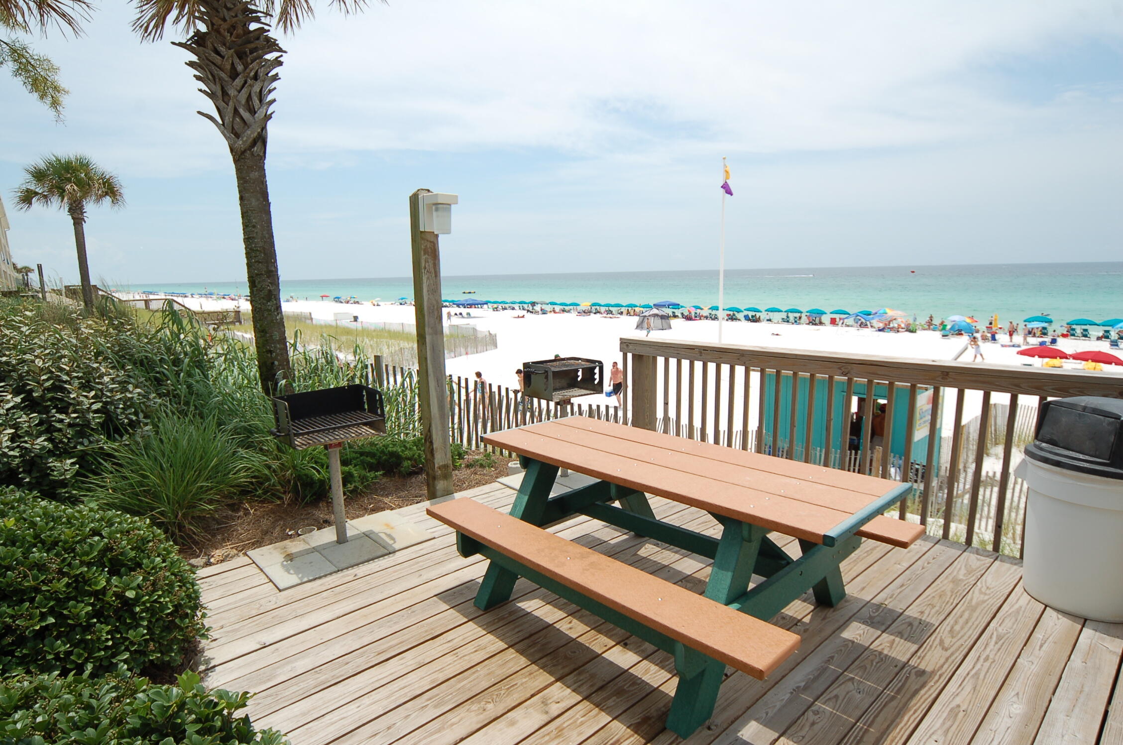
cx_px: 562
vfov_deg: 67.2
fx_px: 561
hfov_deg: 90.1
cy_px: 372
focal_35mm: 18
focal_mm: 12
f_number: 10
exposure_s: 1/400
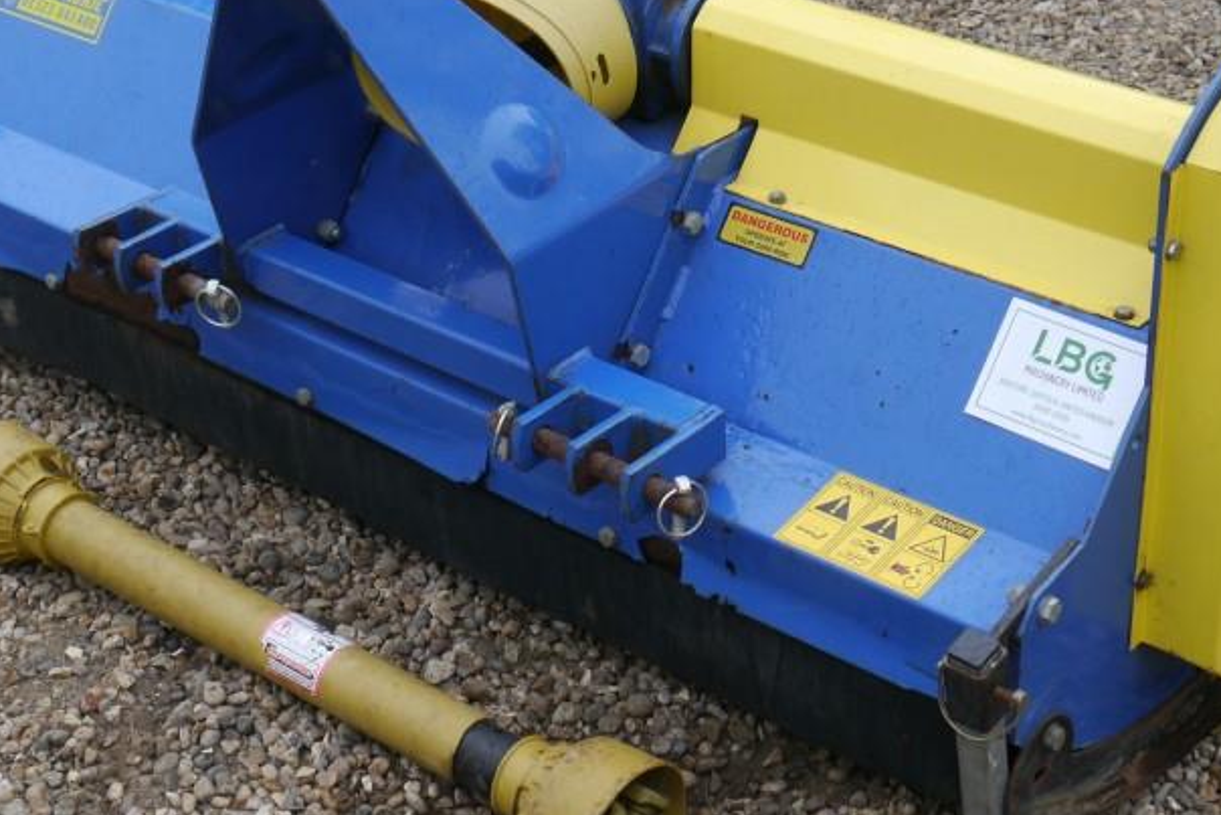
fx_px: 2510
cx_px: 598
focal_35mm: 74
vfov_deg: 18.4
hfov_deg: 27.3
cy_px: 378
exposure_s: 1/160
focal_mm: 21
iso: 160
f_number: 5
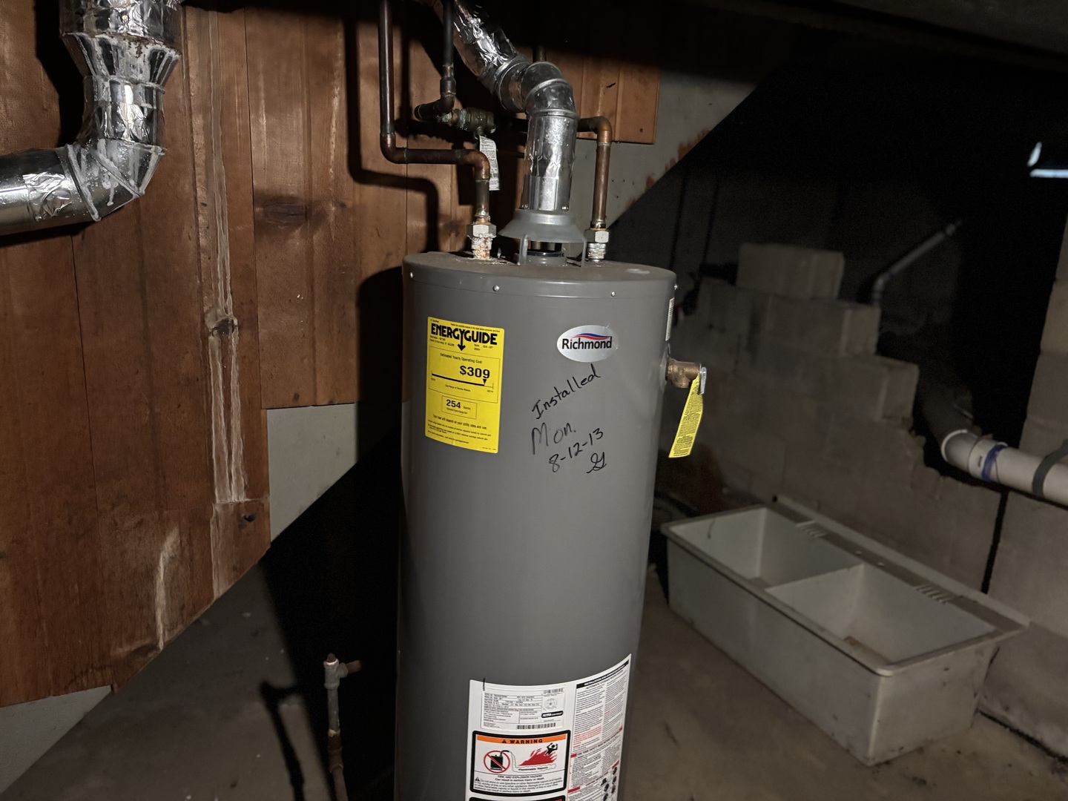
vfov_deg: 53.1
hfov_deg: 67.3
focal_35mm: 26
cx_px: 534
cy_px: 400
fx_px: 802
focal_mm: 5.96
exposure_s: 1/30
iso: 800
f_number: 1.6
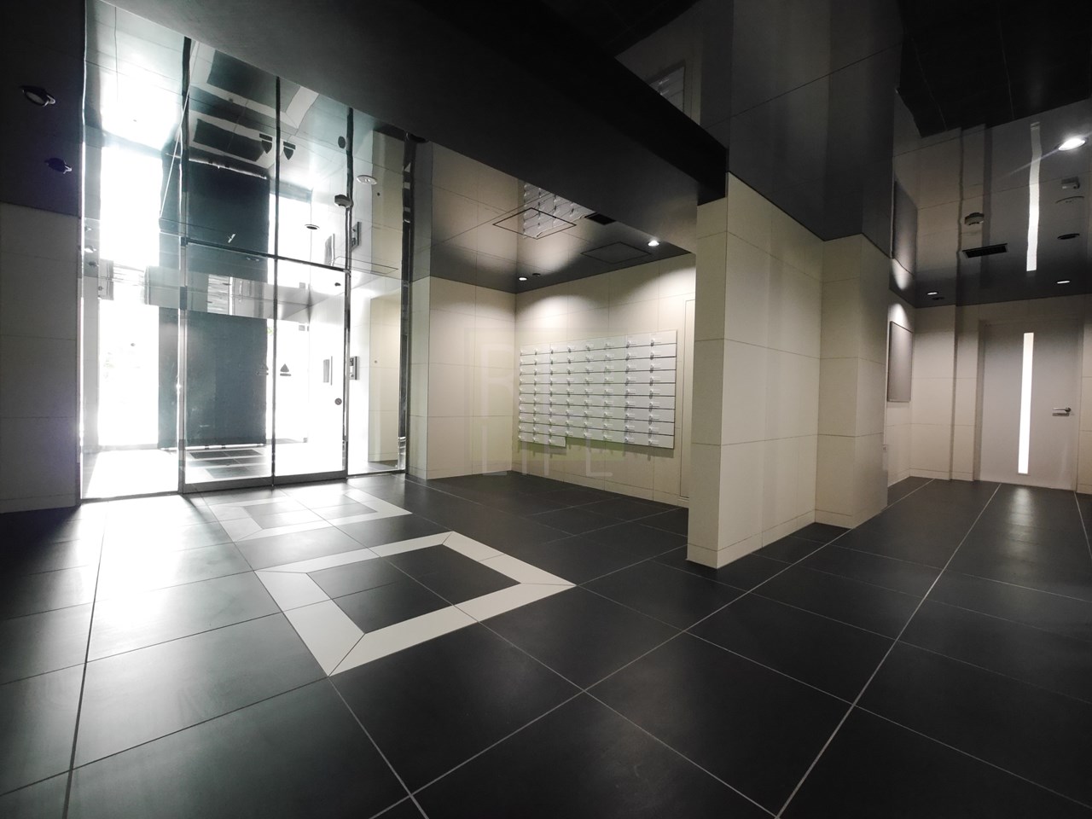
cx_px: 546
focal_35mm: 14
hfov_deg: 102.1
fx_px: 442
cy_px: 410
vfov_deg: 85.7
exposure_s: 1/60
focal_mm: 7
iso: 2500
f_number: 4
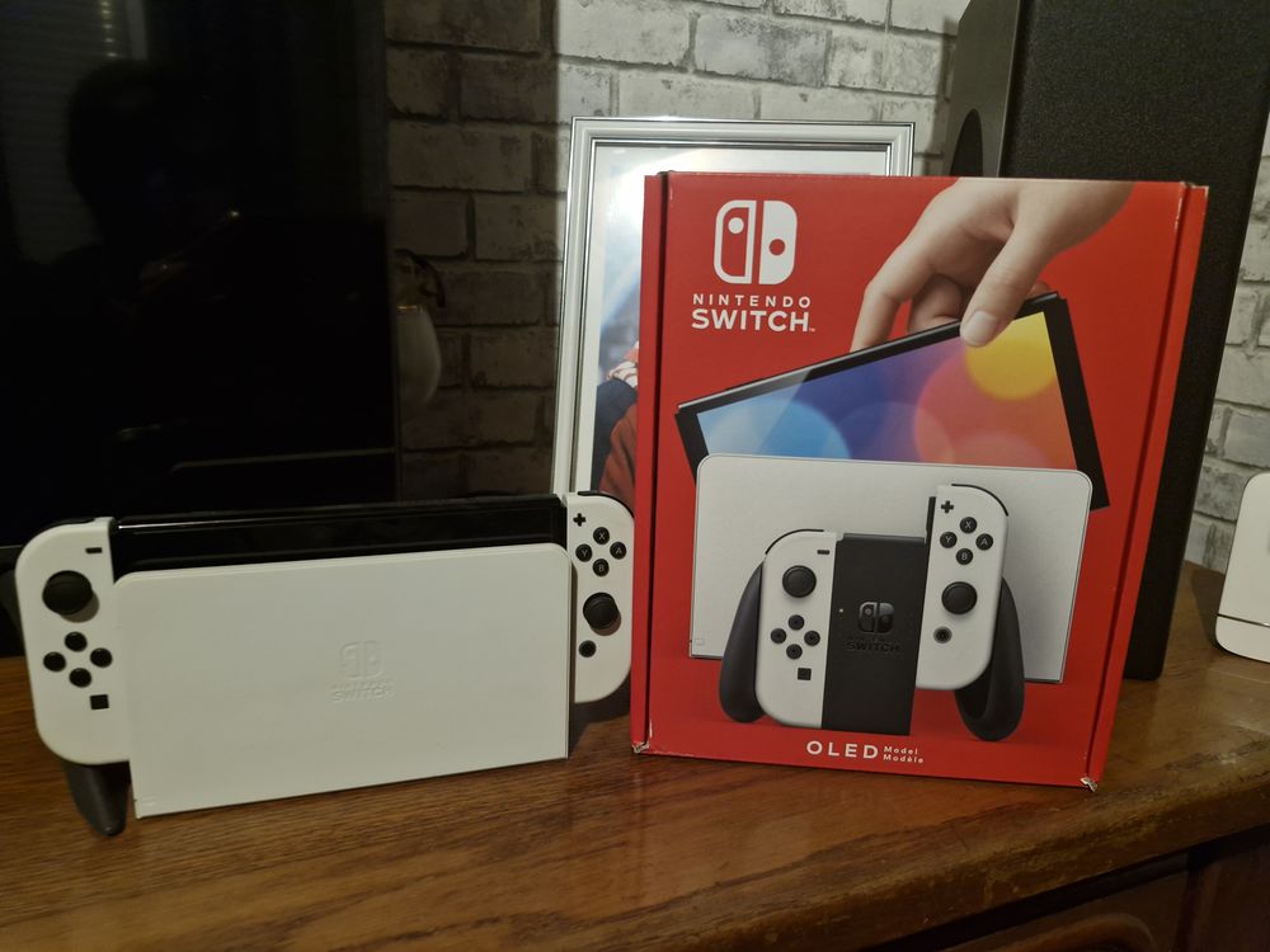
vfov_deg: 58.9
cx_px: 635
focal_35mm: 23
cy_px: 476
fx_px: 844
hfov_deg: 73.9
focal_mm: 5.54
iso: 640
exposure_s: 1/25
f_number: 1.8
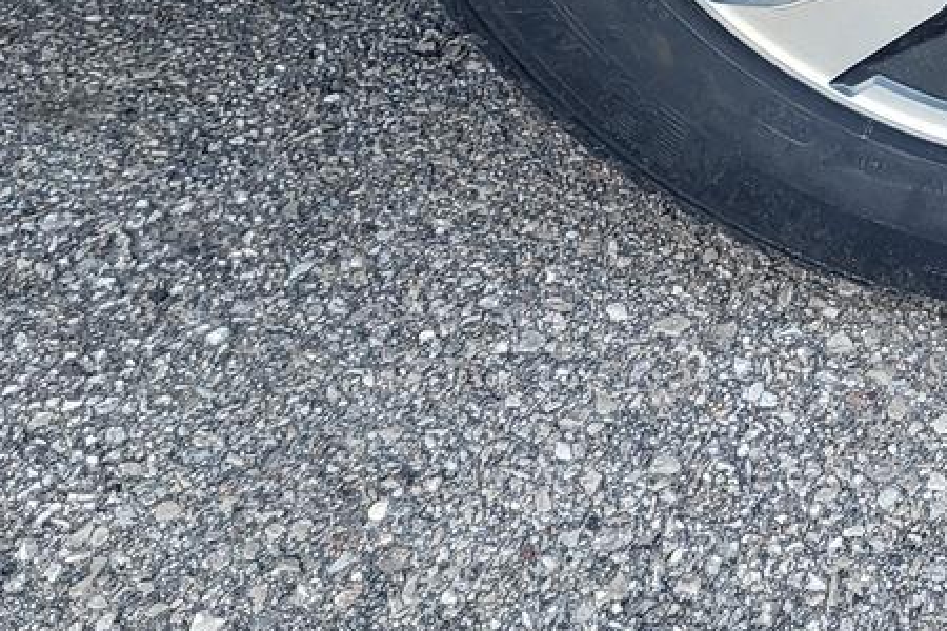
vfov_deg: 16.6
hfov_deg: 24.6
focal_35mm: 77
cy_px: -215
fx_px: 2025
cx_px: 1027
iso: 50
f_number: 1.8
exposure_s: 1/120
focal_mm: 5.4
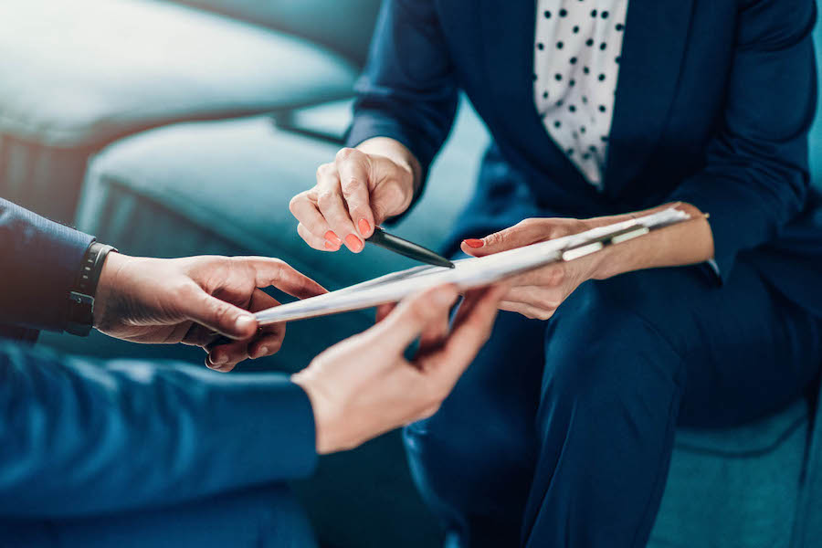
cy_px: 274
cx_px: 411
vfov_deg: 16.1
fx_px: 1941
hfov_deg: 23.9
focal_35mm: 85
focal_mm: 85
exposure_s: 1/125
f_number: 2
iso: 2500
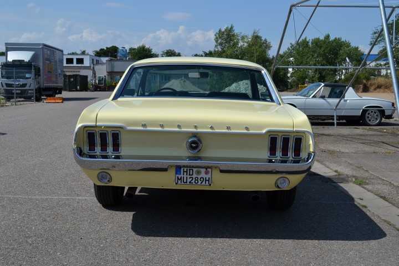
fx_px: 465
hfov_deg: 46.4
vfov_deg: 31.9
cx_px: 200
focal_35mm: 42
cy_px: 133
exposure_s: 1/320
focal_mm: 28
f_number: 9
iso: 100
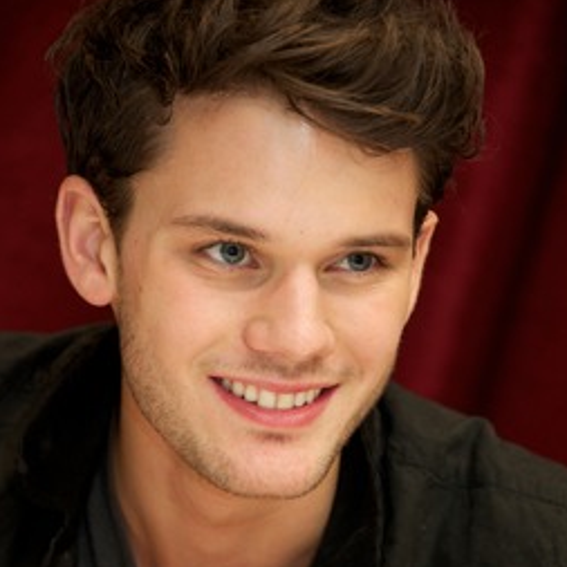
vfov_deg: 6.2
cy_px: 365
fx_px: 5226
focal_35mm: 282
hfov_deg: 6.2
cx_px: 276
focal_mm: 210
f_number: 5.6
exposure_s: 1/60
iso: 1000
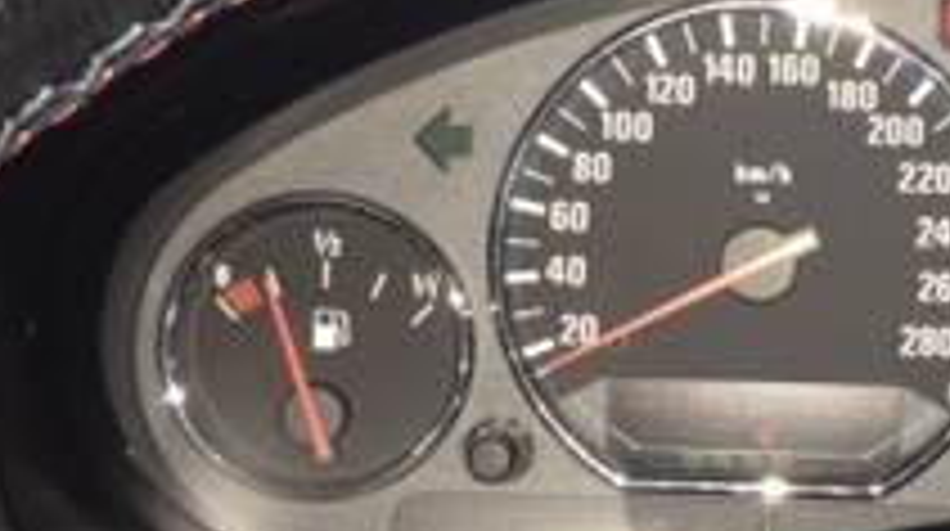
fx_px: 2415
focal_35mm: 96
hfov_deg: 21.6
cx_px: 905
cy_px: 202
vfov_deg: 12.5
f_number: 2.2
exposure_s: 1/17
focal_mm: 4.15
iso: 80
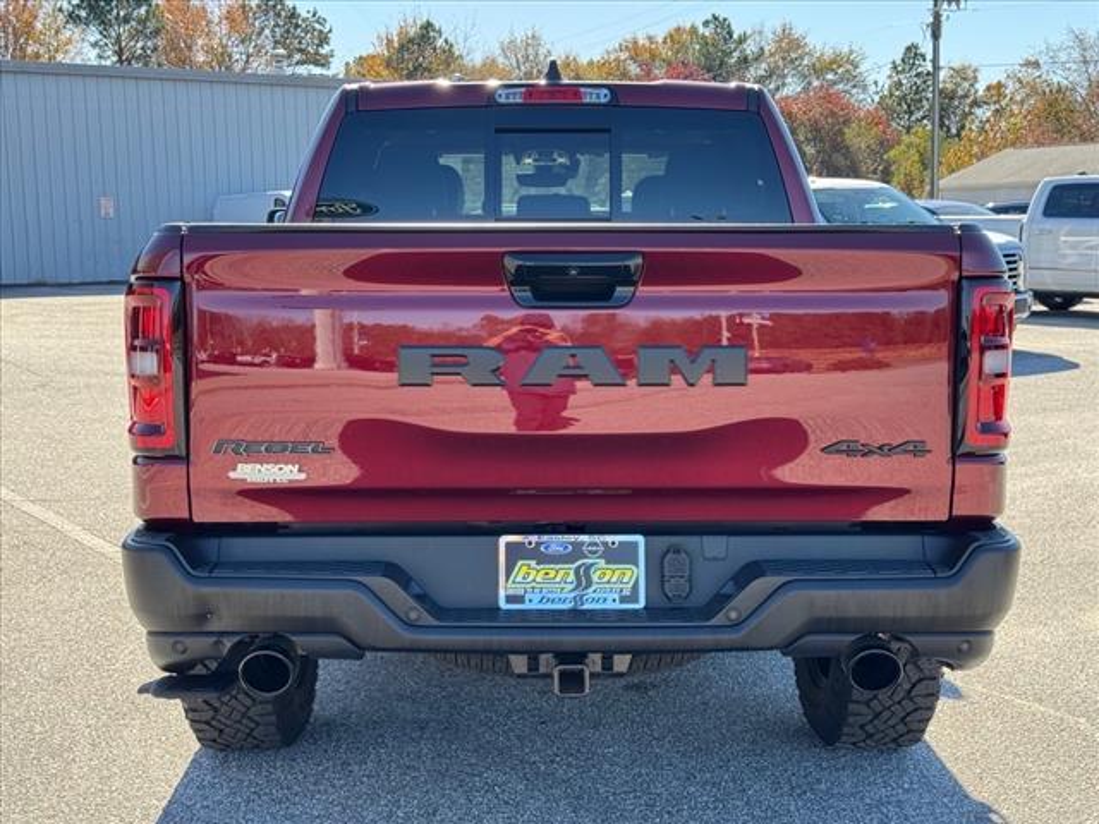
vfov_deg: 30.3
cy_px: 412
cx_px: 550
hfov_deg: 39.7
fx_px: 1524
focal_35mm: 48
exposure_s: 1/582
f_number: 1.78
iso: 64
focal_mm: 6.76
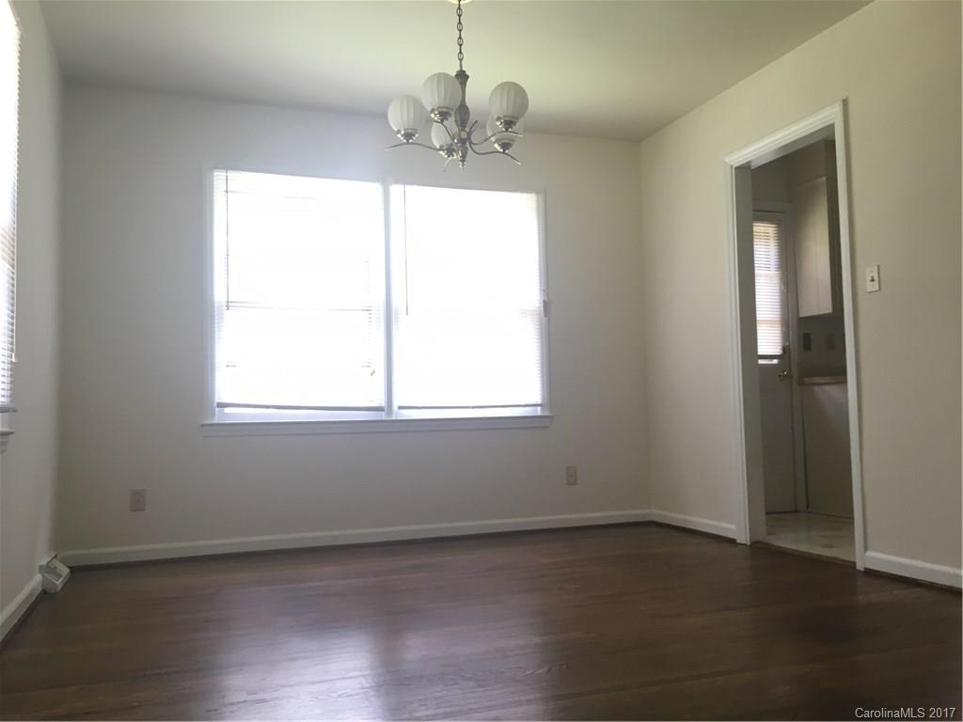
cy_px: 361
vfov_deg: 48.2
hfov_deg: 61.7
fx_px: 807
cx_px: 482
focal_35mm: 29
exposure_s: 1/30
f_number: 2.2
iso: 80
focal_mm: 4.15
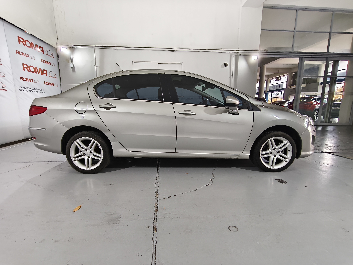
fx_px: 153
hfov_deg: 98.2
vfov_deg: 81.7
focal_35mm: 15
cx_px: 176
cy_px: 132
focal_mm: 1.91
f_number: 2.2
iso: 250
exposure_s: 1/50
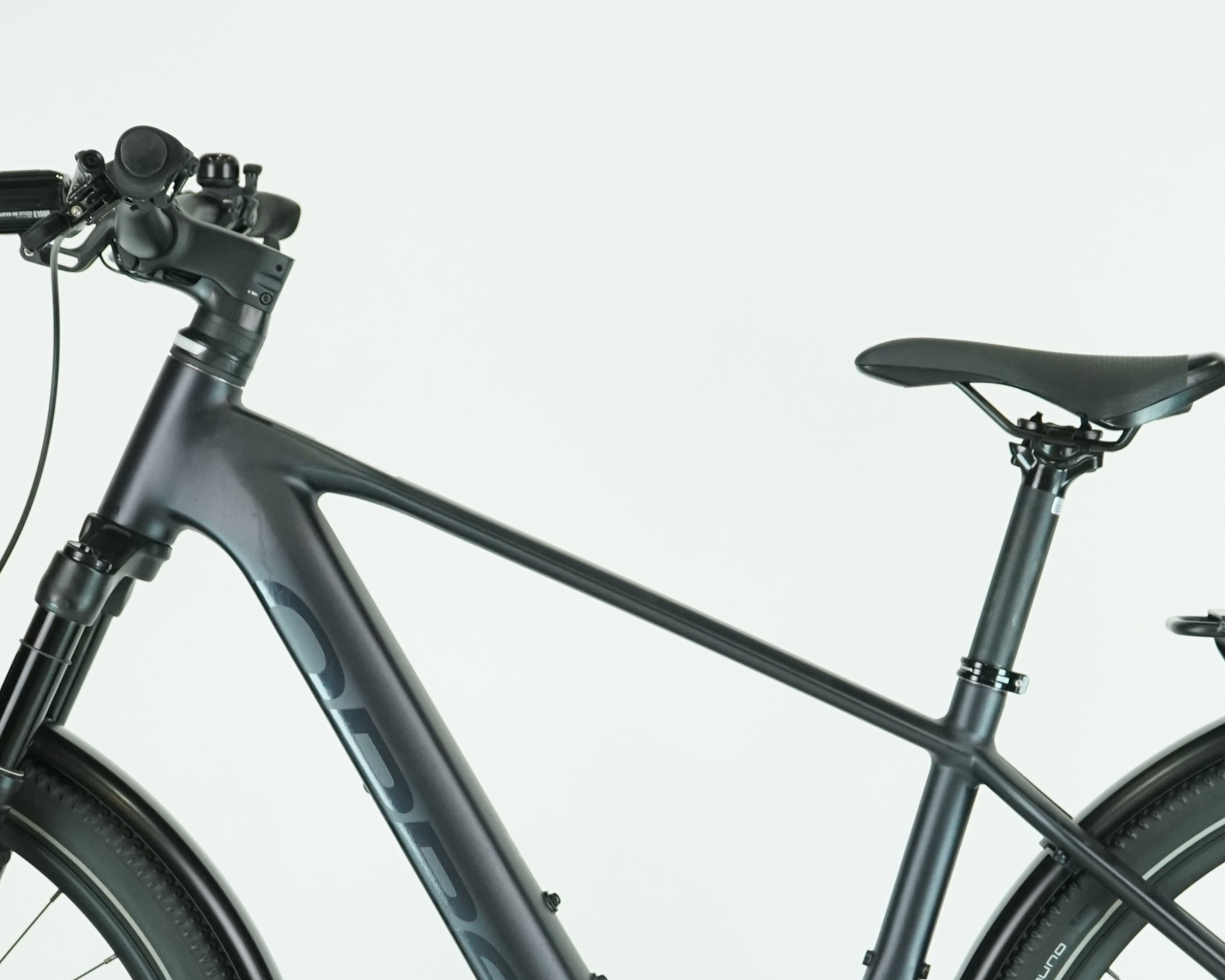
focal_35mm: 119
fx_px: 4314
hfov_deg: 16.2
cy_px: 885
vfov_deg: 12.9
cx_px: 646
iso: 1600
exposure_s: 1/200
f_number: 5.6
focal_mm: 53
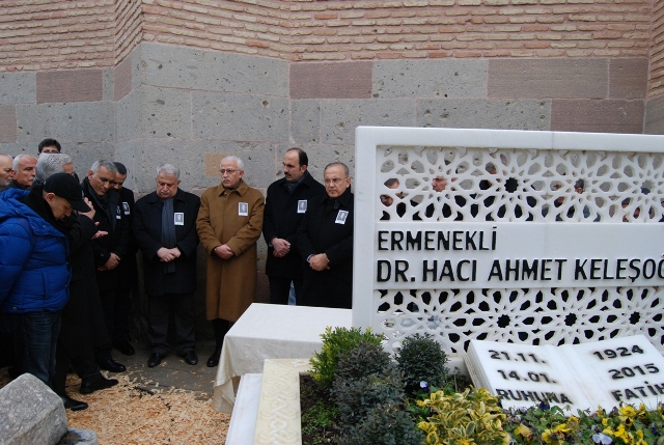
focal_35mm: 27
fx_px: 499
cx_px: 332
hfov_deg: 67.3
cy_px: 222
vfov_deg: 48.1
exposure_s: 1/200
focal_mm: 18
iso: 400
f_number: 7.1
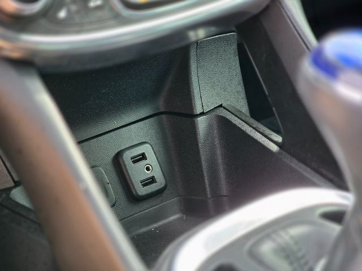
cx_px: 181
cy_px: 136
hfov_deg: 28.2
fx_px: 722
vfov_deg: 21.3
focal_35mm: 69
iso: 160
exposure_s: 1/120
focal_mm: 7.9
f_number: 2.4
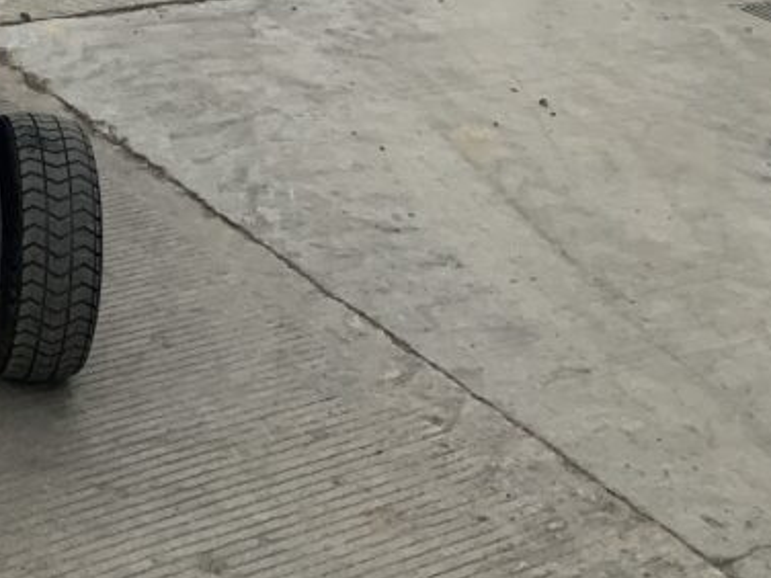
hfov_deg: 23.4
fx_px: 1760
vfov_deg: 17.5
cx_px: -51
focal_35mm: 79
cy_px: -184
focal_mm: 3
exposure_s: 1/1221
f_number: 1.8
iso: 16
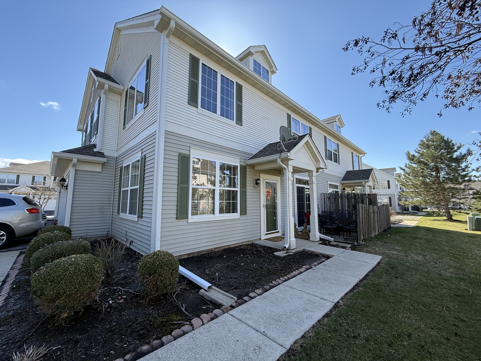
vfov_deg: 85.7
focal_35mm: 14
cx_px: 240
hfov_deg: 102.1
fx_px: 195
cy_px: 180
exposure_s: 1/518
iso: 50
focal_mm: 2.22
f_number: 2.2
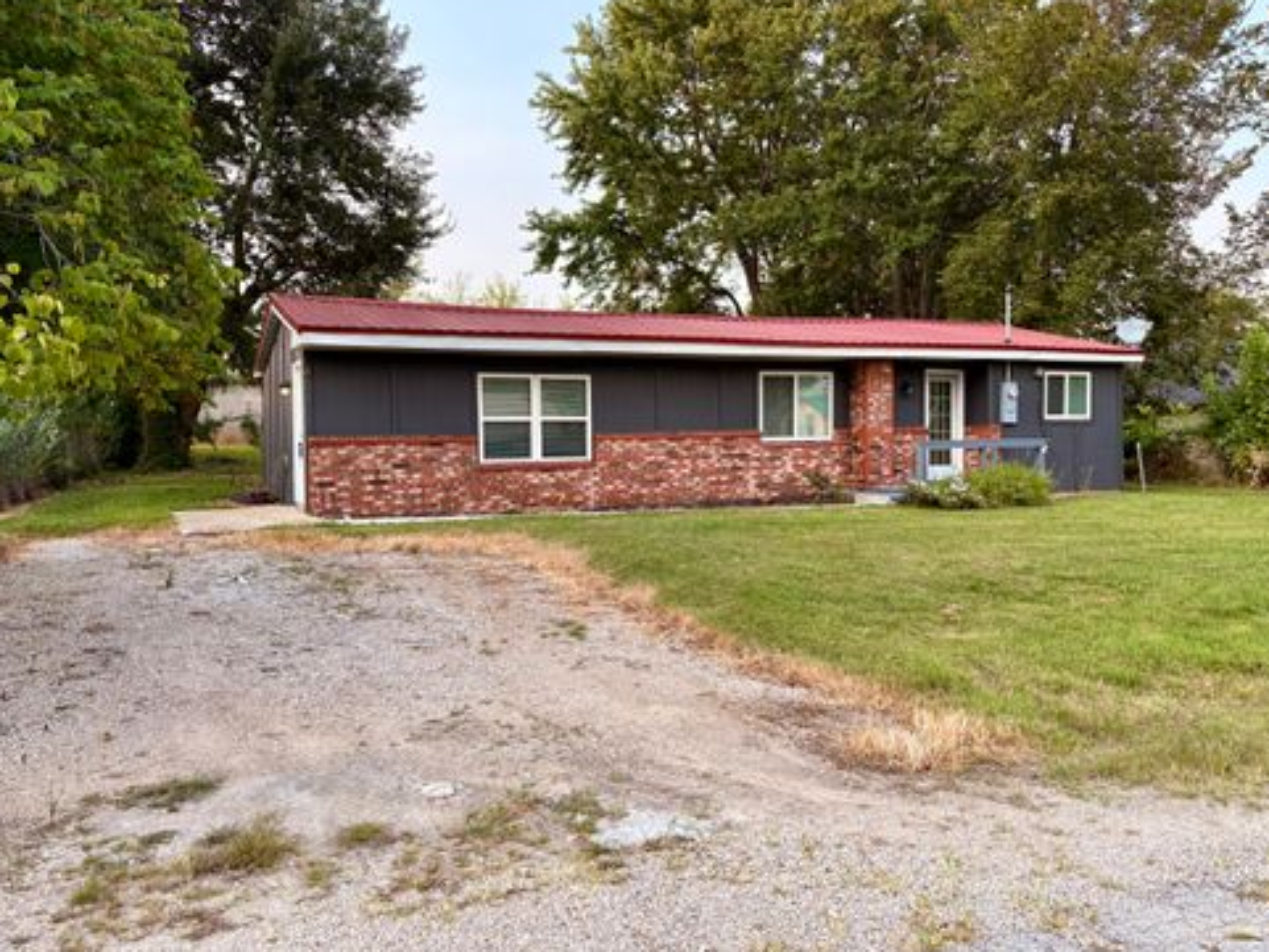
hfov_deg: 65.3
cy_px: 465
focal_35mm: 27
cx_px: 617
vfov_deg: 51.4
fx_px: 990
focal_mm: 5.96
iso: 64
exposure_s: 1/409
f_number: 1.6
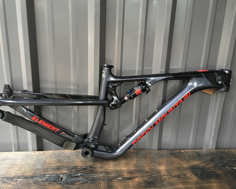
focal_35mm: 31
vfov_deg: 47.1
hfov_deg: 57.1
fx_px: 217
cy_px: 94
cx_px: 111
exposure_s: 1/30
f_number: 2.2
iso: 80
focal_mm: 4.15
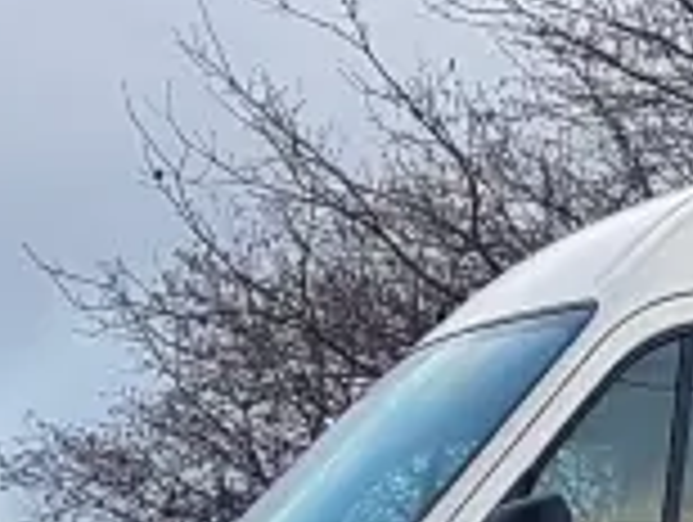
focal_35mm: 108
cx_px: 1116
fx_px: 2165
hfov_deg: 16.2
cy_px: 850
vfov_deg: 12.8
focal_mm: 4.2
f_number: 1.7
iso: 40
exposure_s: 1/235
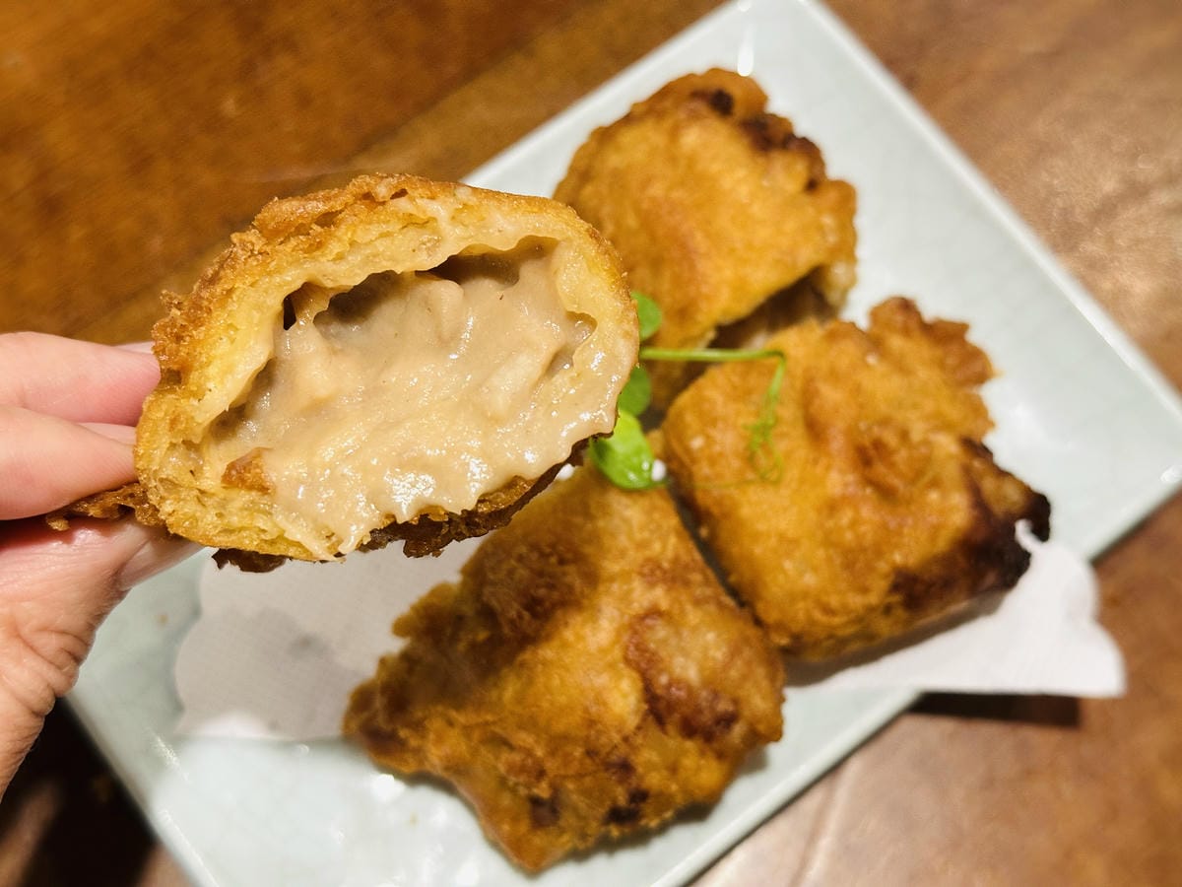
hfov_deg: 39.7
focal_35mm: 48
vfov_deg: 30.3
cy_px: 444
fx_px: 1639
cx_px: 591
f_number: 1.78
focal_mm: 6.86
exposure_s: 1/40
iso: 250
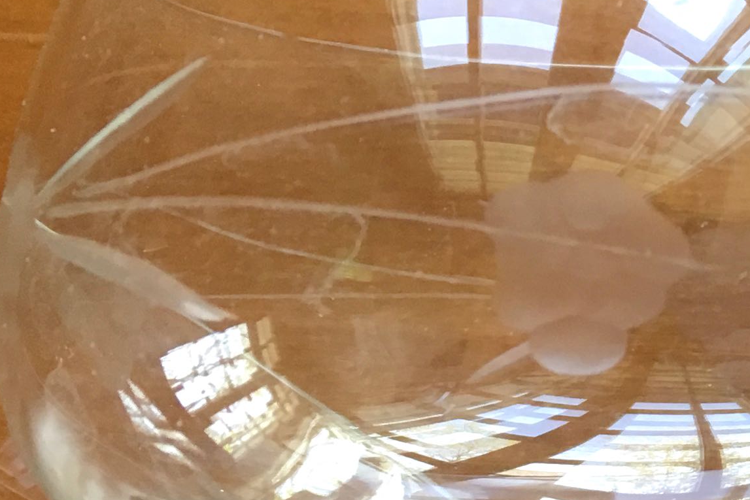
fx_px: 2208
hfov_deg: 17.0
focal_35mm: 106
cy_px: 278
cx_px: 1206
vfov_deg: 12.9
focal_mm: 4.15
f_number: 2.2
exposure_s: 1/33
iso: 50
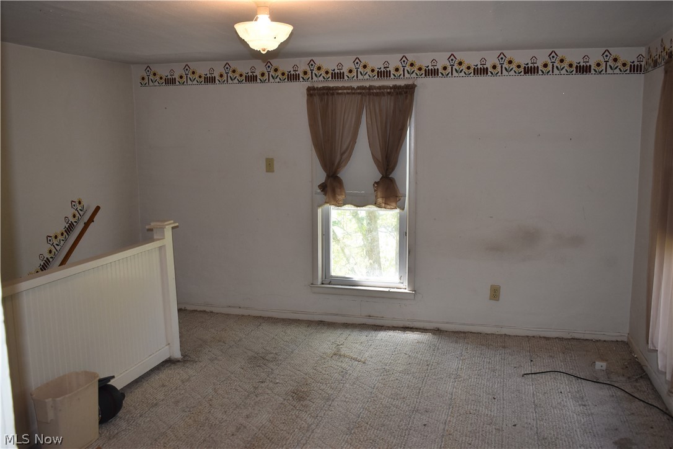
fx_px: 617
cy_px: 224
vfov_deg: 40.0
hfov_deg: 57.2
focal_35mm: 33
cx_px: 336
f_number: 5
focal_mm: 22
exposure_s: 1/200
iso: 640
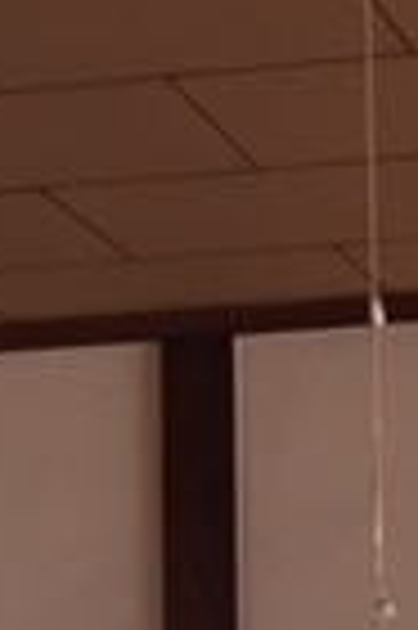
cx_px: 688
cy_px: 886
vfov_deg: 14.1
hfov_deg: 9.5
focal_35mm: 138
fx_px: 2409
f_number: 2.2
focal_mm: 4.15
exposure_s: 1/30
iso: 80
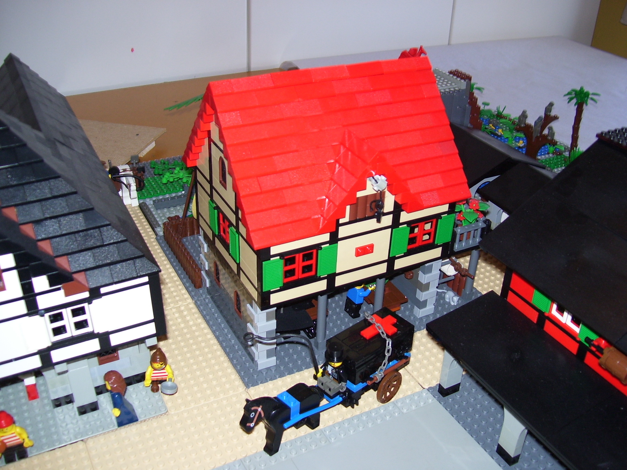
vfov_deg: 39.7
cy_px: 235
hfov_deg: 51.4
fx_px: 652
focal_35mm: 36
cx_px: 314
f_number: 2.7
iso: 80
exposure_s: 1/60
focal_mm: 6
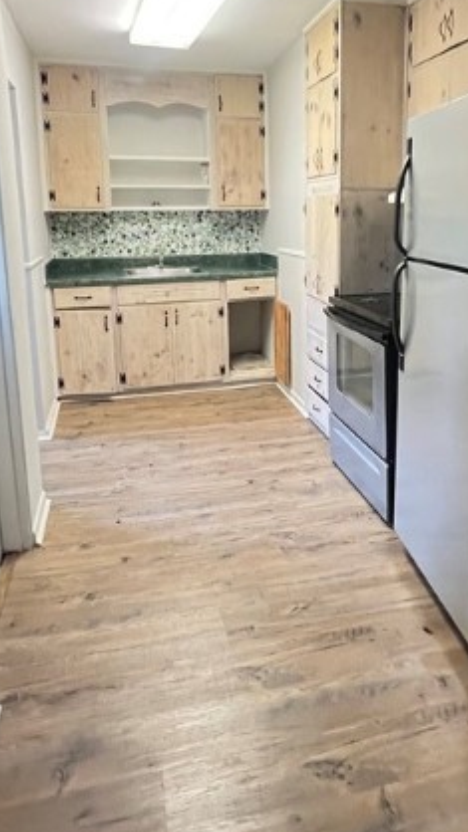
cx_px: 287
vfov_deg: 70.9
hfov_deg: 44.1
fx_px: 574
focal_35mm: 26
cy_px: 320
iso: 800
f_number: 1.8
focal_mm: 1.57
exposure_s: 1/60
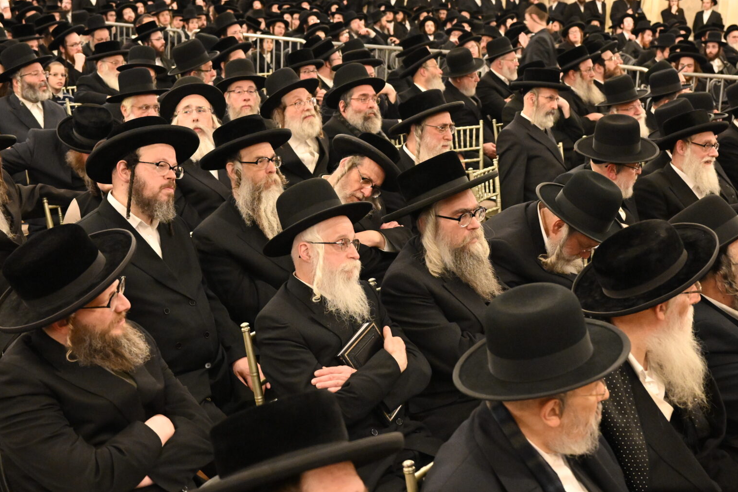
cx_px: 346
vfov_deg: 26.0
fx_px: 1066
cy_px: 217
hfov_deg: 38.2
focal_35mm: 52
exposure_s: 1/80
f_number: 4
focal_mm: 31
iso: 4500
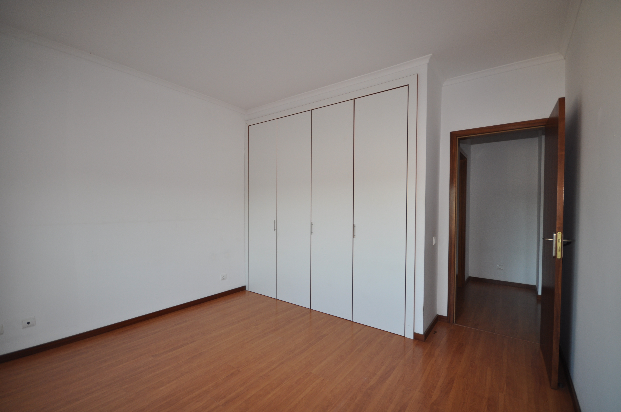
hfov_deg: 100.5
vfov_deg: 77.2
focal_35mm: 15
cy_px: 206
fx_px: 258
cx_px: 310
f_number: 4
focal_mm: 10
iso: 320
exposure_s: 1/60
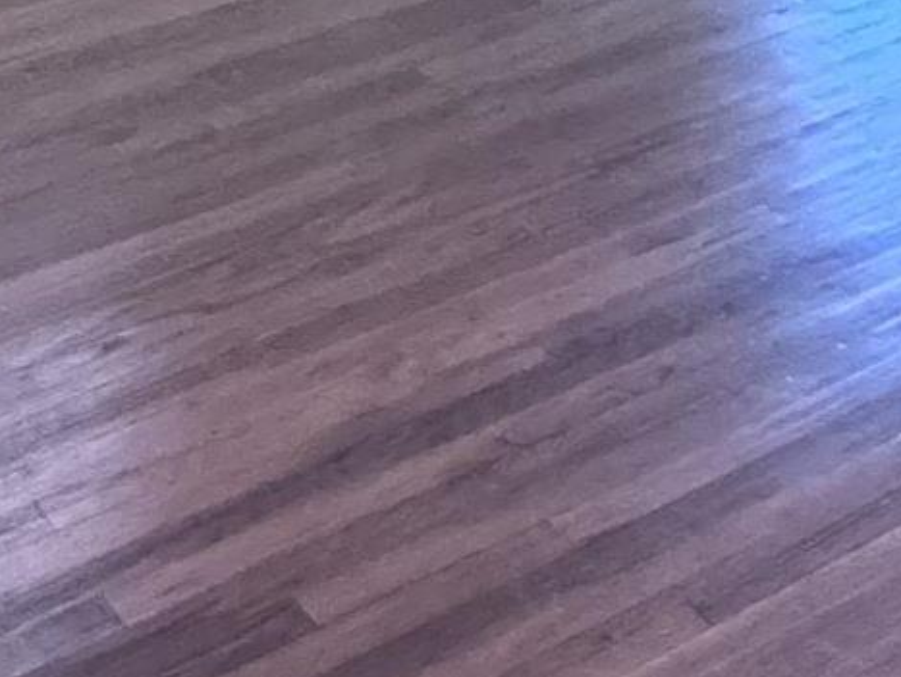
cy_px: -976
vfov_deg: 12.4
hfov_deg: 14.1
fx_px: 2396
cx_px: 2205
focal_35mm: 92
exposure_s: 1/60
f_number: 2.2
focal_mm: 2.22
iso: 800
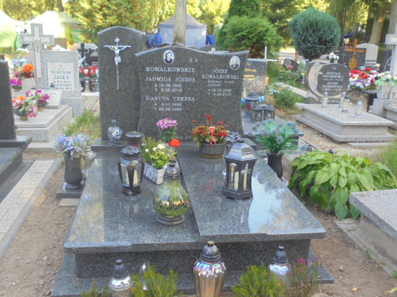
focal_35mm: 34
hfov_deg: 54.0
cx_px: 198
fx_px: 390
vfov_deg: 41.8
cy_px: 148
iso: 100
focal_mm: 6.1
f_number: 4
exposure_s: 1/50
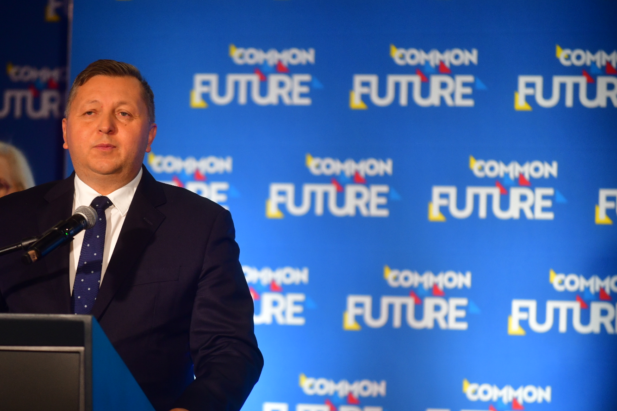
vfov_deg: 5.7
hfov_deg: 8.5
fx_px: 4165
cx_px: 243
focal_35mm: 243
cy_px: 212
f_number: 2.8
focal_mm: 200
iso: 800
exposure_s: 1/200
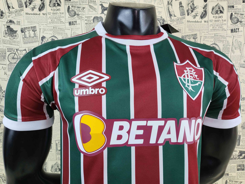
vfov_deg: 53.1
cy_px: 92
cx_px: 122
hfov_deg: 67.3
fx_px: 184
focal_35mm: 26
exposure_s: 1/100
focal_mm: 4.25
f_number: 1.8
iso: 100
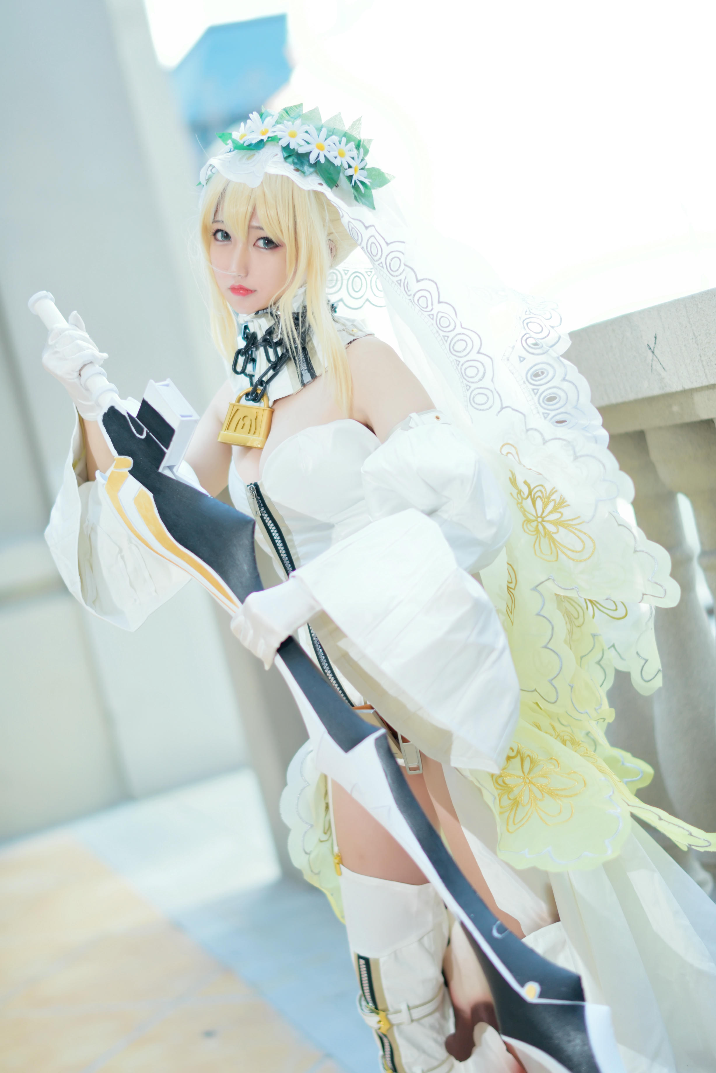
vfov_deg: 34.5
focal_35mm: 58
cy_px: 536
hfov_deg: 23.4
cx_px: 358
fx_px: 1729
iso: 200
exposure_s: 1/1600
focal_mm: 58
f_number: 1.4
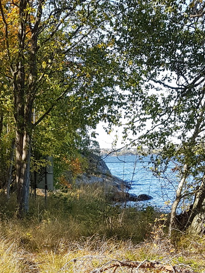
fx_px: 497
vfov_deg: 28.3
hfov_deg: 23.1
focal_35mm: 63
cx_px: 57
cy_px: 291
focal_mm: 4.2
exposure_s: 1/464
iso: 40
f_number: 1.7
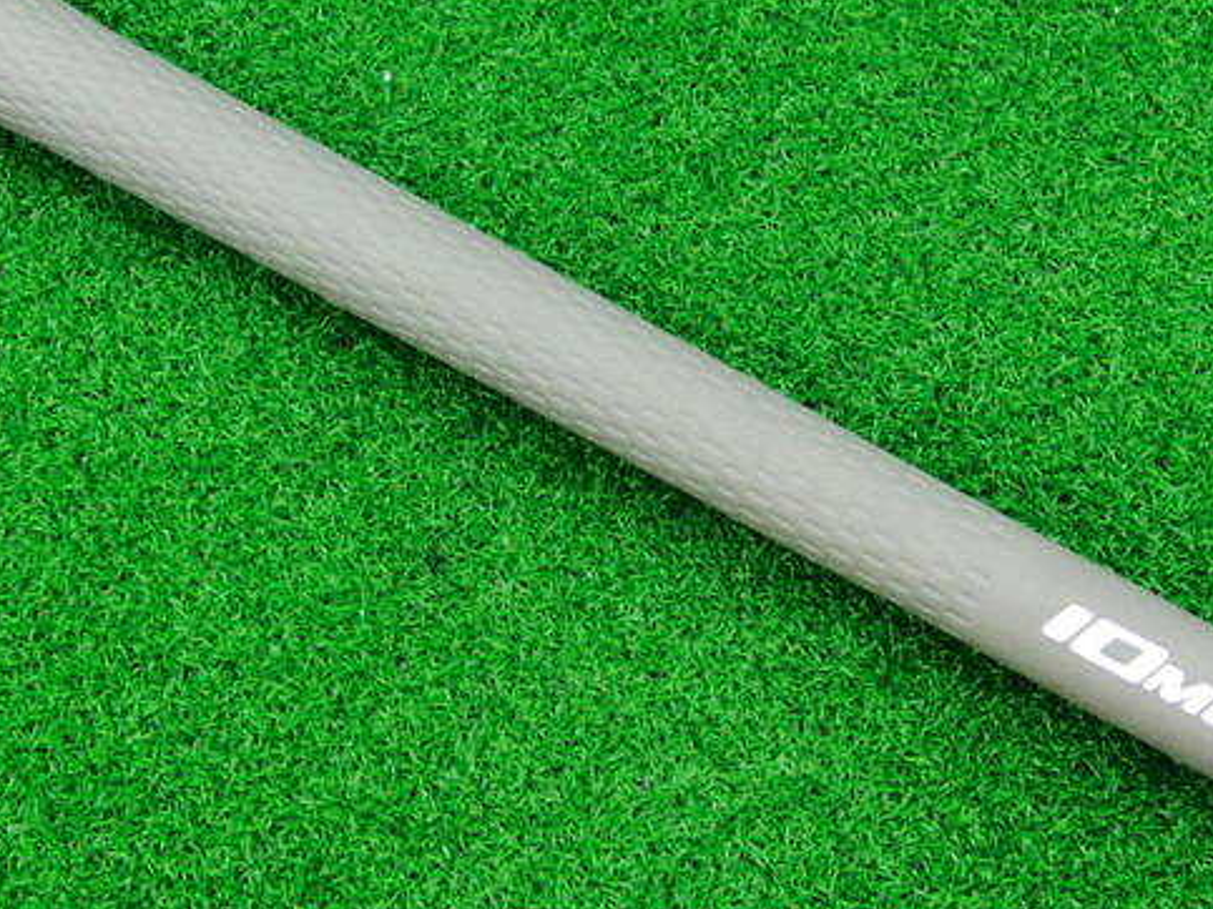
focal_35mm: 49
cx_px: 618
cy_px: 354
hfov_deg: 38.9
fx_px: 1717
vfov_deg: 29.6
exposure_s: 1/30
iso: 400
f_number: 3.6
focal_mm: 6.42
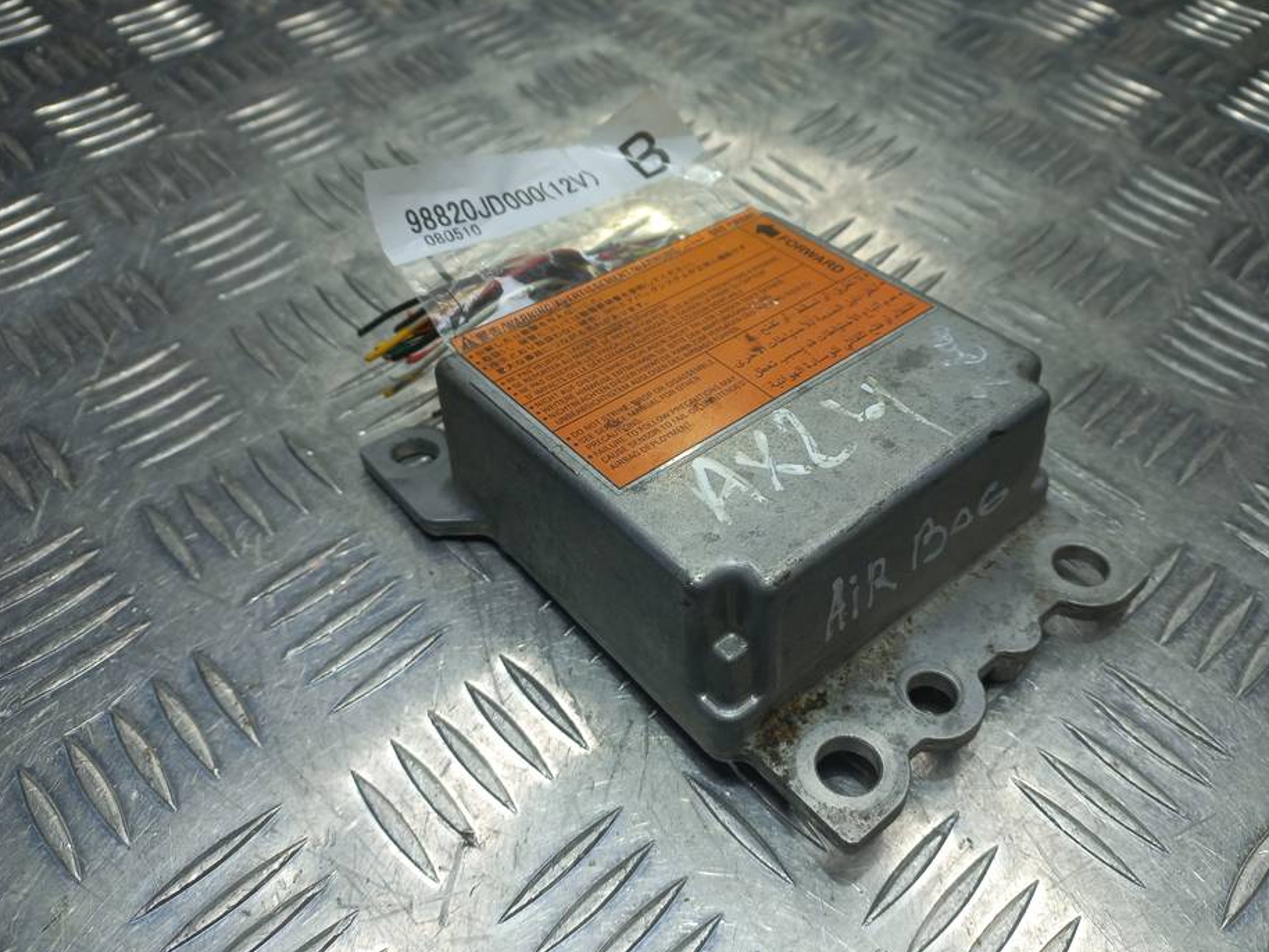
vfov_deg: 49.8
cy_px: 458
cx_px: 704
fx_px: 1027
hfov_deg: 63.3
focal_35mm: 28
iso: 32
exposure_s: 1/100
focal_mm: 4.6
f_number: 1.8
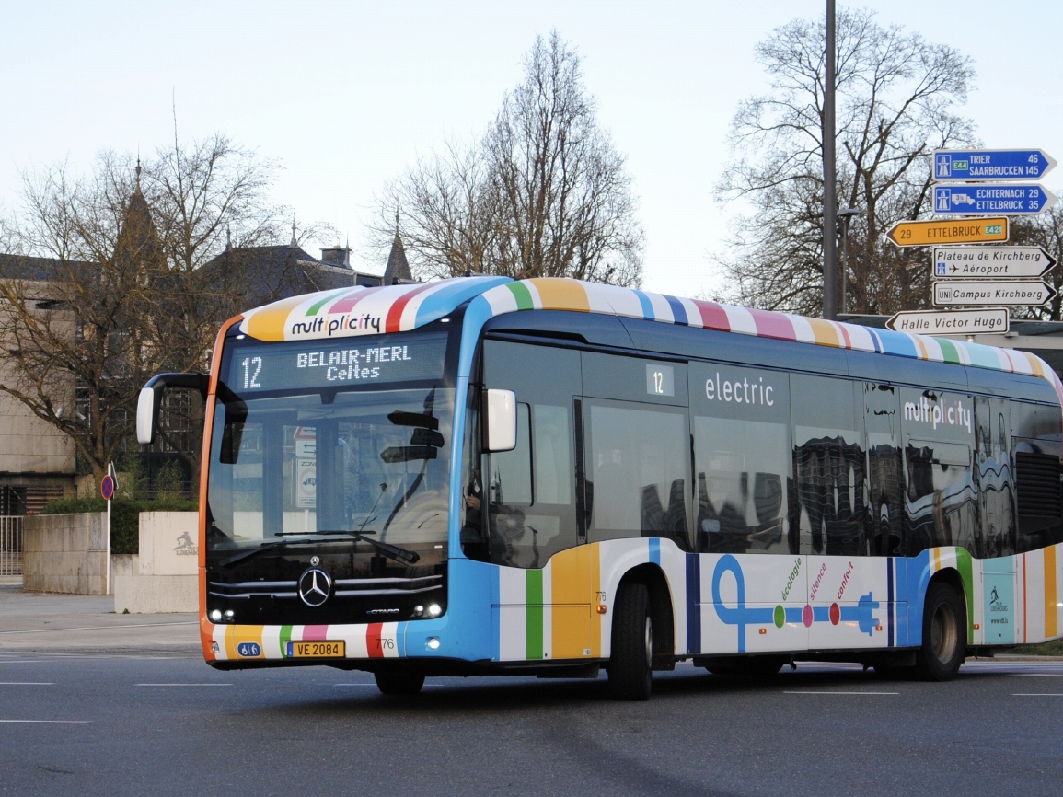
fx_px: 2395
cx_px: 522
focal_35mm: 78
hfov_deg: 25.0
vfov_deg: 18.9
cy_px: 398
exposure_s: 1/500
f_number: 4.8
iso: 360
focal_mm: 48
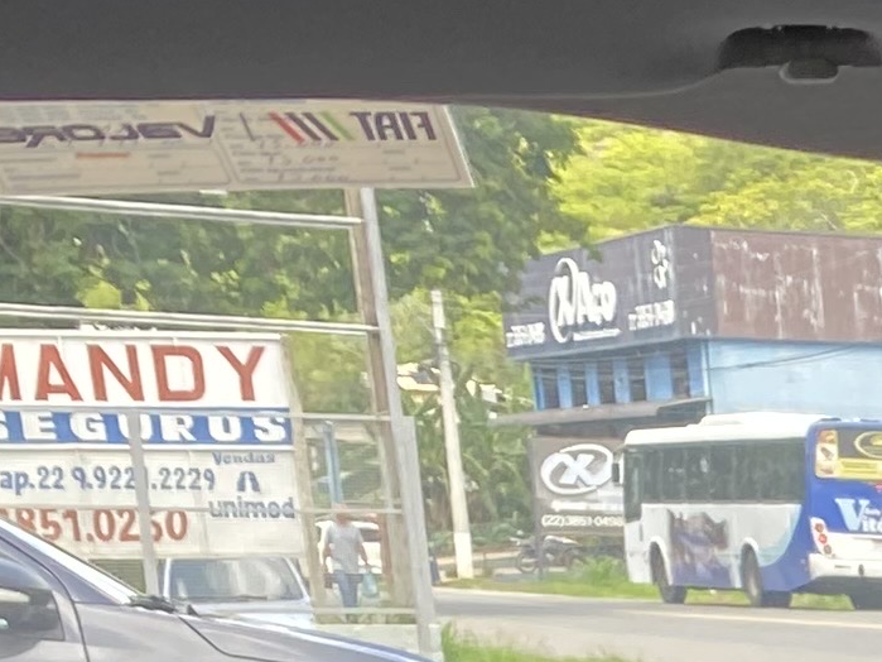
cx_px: 1996
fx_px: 3821
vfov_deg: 8.5
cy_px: 1877
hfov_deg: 11.3
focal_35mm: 150
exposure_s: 1/122
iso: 32
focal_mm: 4.25
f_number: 1.8
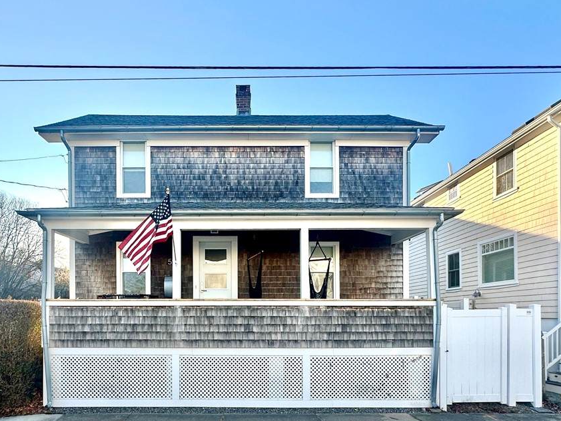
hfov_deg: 90.6
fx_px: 276
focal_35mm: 17
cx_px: 247
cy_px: 243
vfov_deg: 74.3
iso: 40
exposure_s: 1/454
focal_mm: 2.22
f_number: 2.2
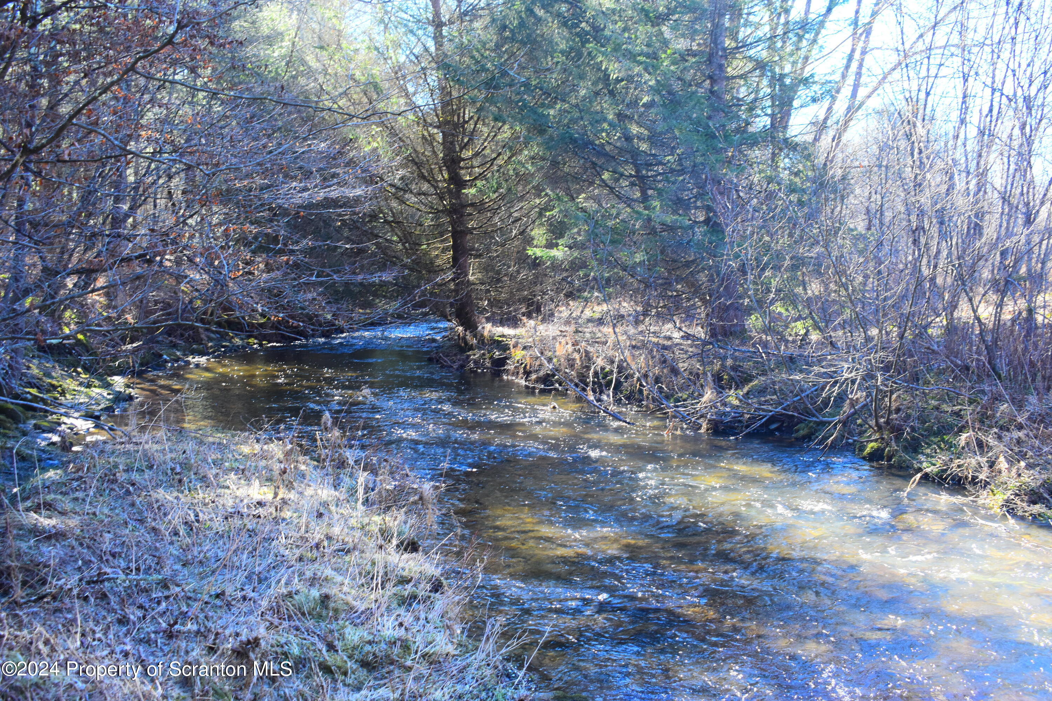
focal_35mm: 36
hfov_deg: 53.1
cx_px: 526
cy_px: 350
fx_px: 1052
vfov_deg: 36.9
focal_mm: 24
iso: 400
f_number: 6.3
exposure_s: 1/160
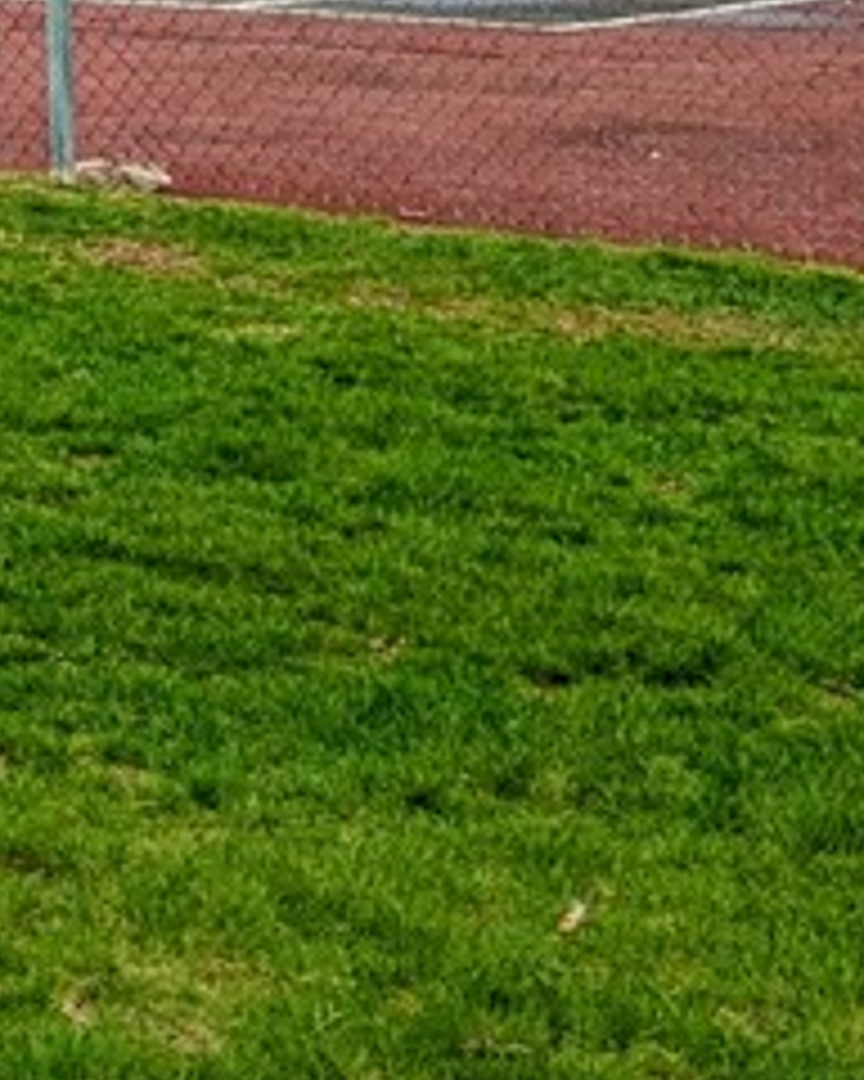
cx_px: -1904
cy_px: -675
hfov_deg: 8.7
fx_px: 4475
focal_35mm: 140
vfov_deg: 12.8
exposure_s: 1/102
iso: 22
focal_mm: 6.9
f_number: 1.68
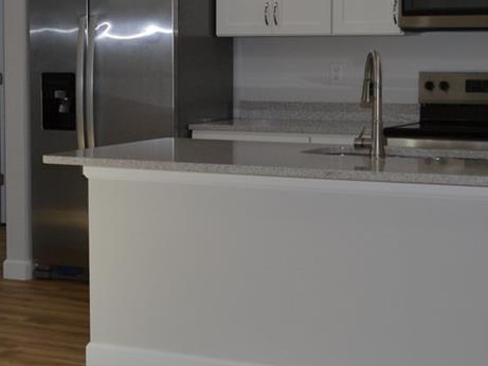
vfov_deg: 16.4
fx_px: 1269
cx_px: 8
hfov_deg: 21.1
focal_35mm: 90
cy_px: 135
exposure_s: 1/200
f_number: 3.5
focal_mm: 18
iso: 180
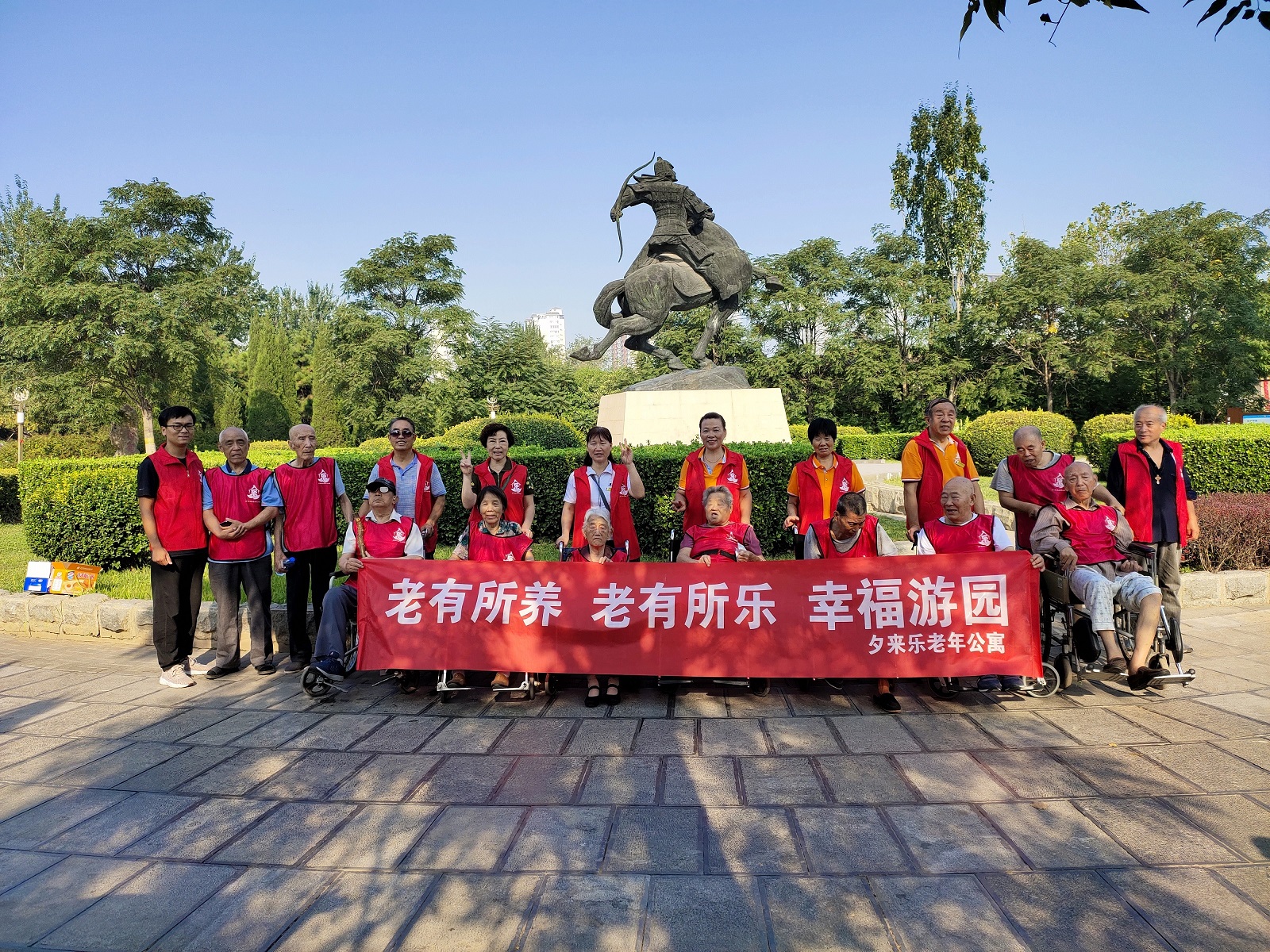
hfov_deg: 73.9
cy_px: 476
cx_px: 635
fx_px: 844
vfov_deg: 58.9
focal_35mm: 23
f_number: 1.79
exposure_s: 1/1185
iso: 56
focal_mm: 4.76
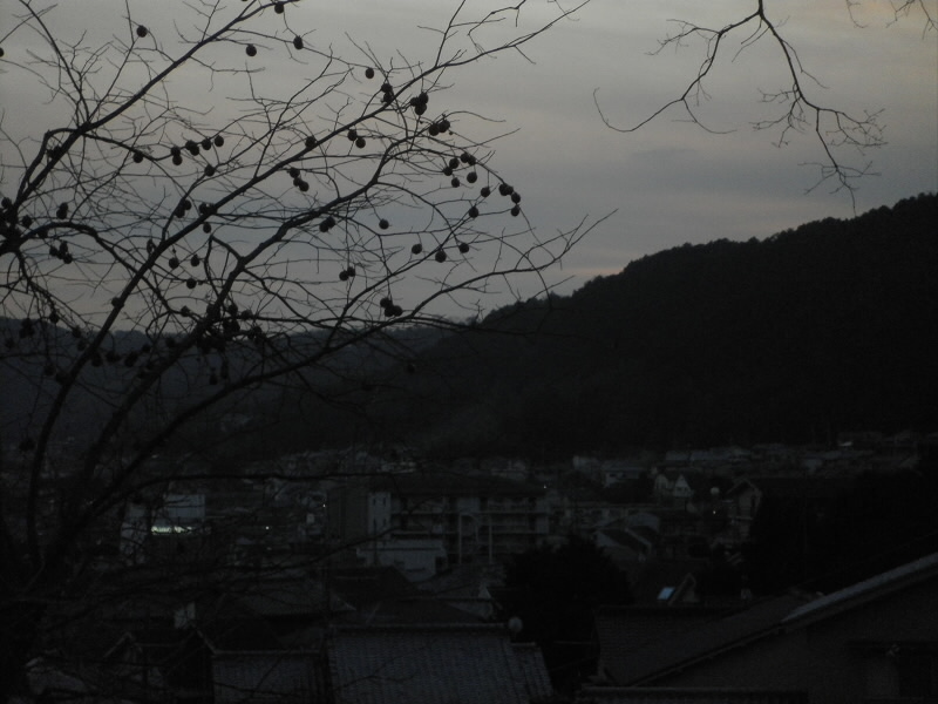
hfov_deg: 18.2
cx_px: 469
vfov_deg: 13.7
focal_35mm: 108
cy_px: 352
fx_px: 2927
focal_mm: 19.6
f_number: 5.9
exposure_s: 1/125
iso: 320
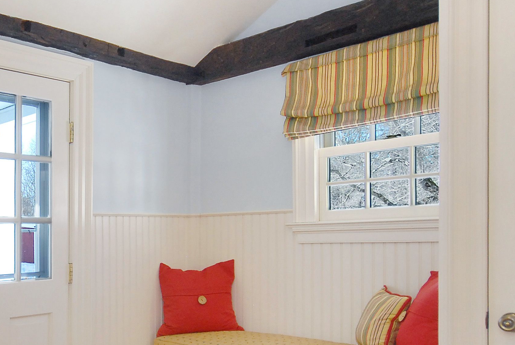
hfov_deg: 45.6
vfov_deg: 32.5
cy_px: 294
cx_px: 82
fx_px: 567
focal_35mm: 40
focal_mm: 11.5
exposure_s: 1/60
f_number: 4.2
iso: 400
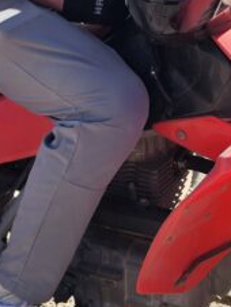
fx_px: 924
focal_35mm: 104
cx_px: 145
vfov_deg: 18.3
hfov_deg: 14.2
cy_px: -14
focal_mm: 6.3
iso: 10
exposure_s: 1/348
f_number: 1.7
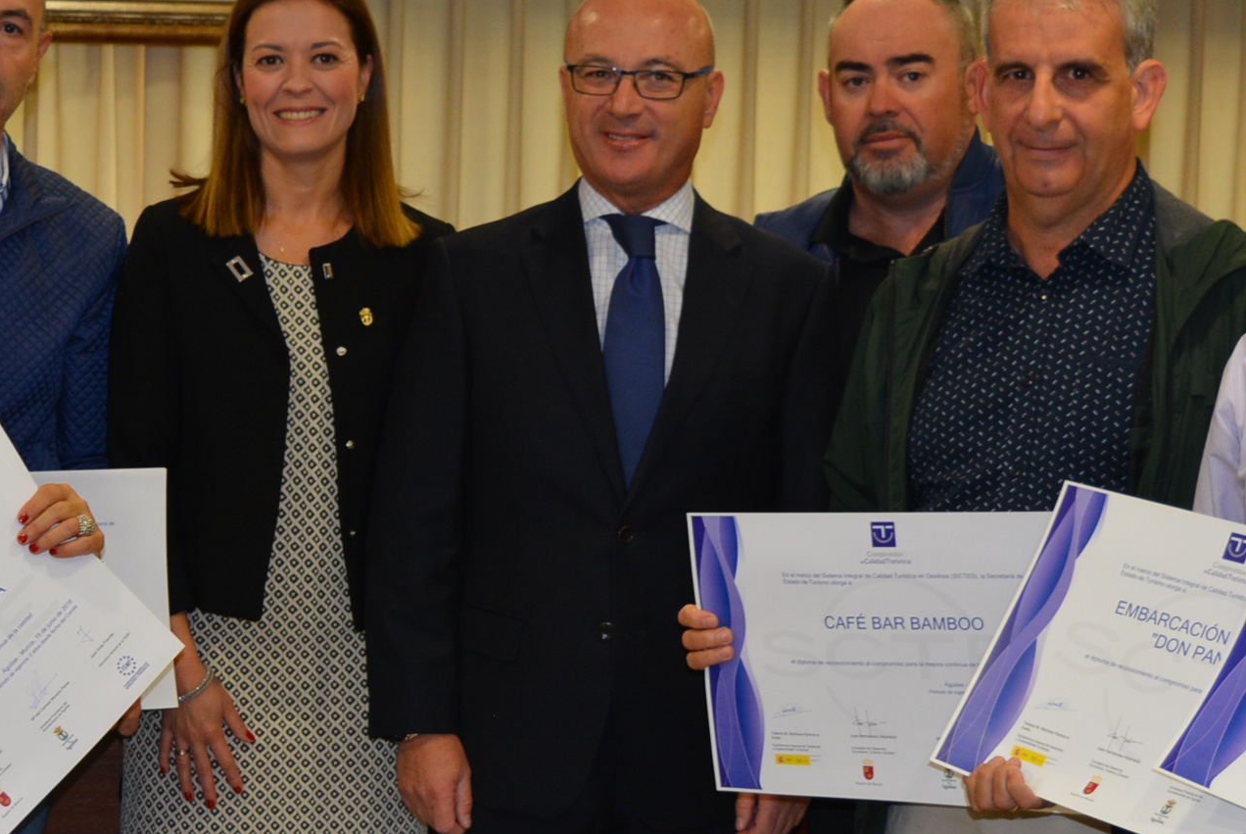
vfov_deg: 15.5
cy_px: 515
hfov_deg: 22.9
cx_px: 397
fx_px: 3055
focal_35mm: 88
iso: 500
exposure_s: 1/60
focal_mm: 25
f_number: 4
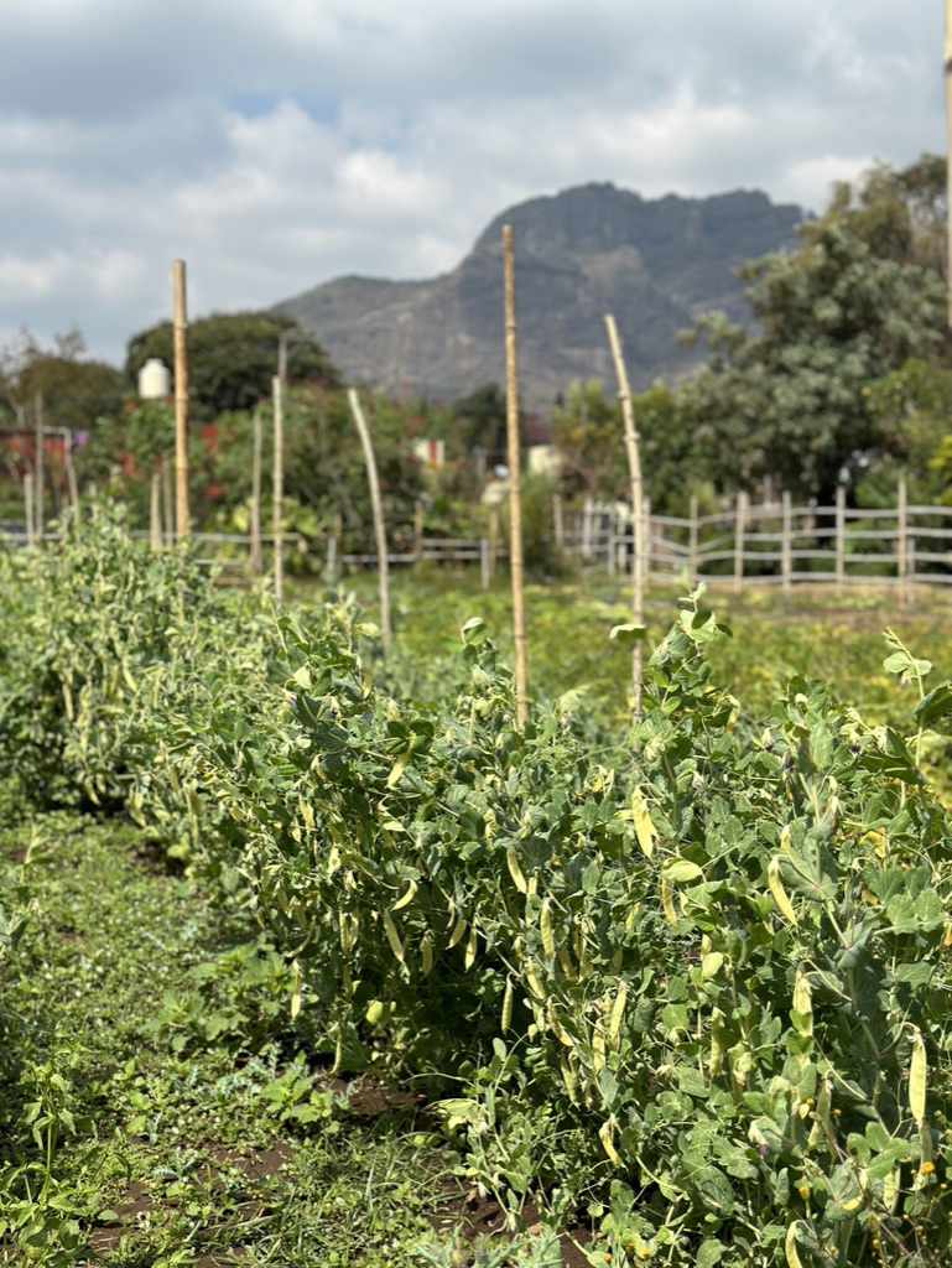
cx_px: 476
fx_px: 1759
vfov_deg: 39.6
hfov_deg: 30.3
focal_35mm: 48
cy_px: 634
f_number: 1.8
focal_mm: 6.9
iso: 100
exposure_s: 1/5556
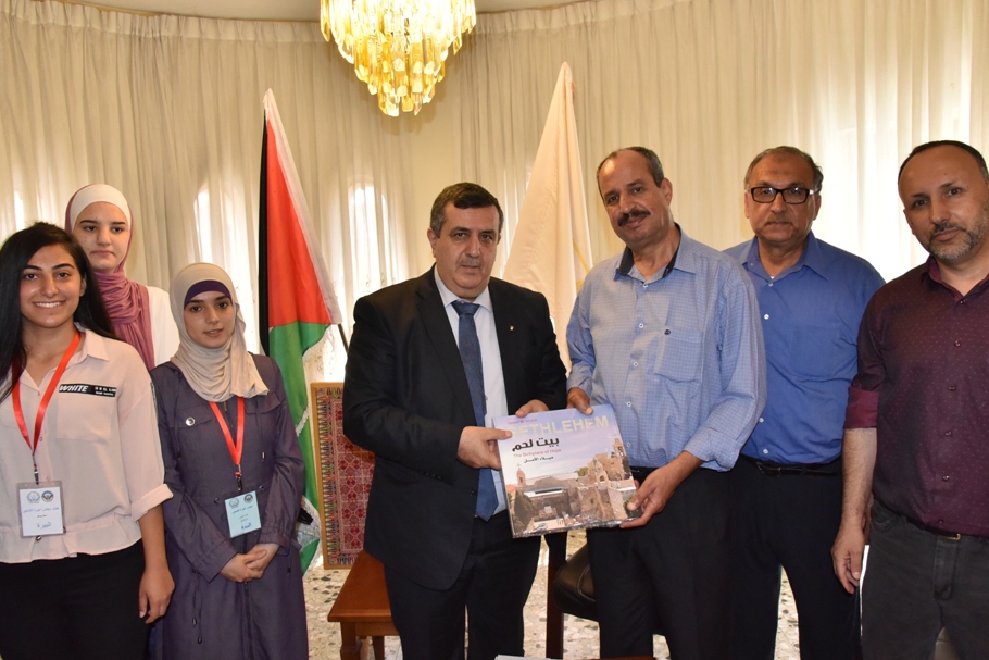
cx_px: 488
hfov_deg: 67.4
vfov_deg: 47.9
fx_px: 742
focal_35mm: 27
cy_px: 331
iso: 3200
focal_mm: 24
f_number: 8
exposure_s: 1/250
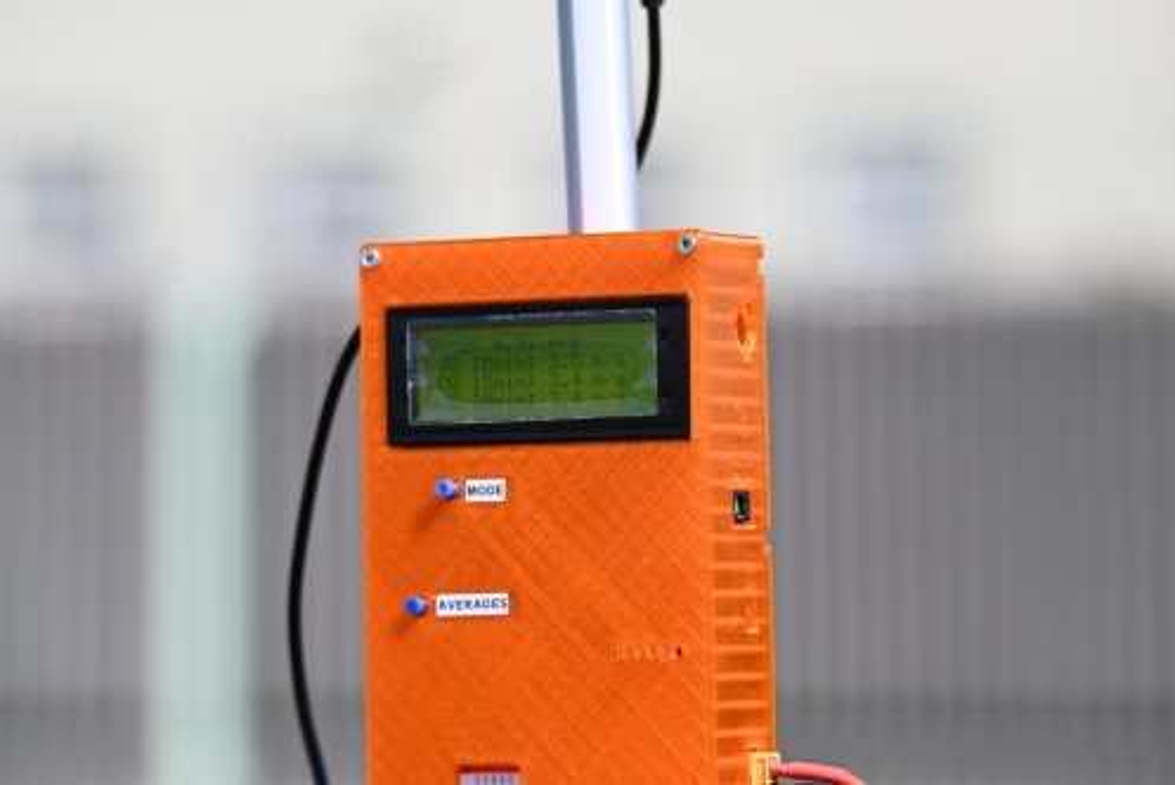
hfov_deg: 9.8
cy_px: 392
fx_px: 6858
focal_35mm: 210
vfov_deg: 6.6
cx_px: 588
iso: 640
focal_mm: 210
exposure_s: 1/2500
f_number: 6.3
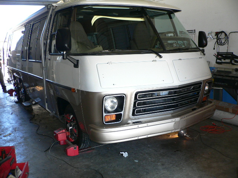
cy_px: 89
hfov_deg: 52.6
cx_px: 119
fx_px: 241
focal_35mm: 35
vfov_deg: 40.7
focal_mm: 4.6
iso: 100
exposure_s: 1/30
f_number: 2.8
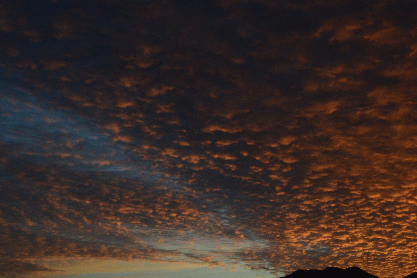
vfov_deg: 24.2
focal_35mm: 56
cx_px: 250
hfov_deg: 35.5
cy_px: 127
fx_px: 649
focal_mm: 22
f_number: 4.5
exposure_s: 1/1600
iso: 800
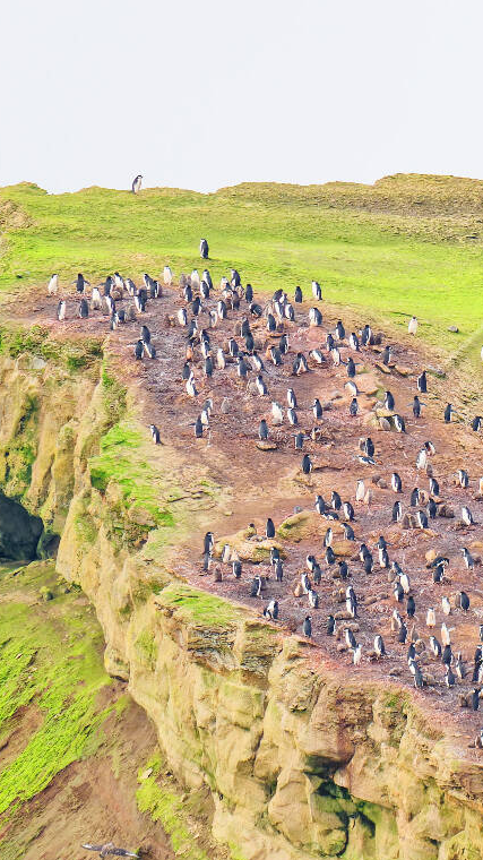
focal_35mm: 1324
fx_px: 30172
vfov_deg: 1.6
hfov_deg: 0.9
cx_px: 1069
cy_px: 405
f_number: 6.3
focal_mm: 400
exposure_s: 1/320
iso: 280
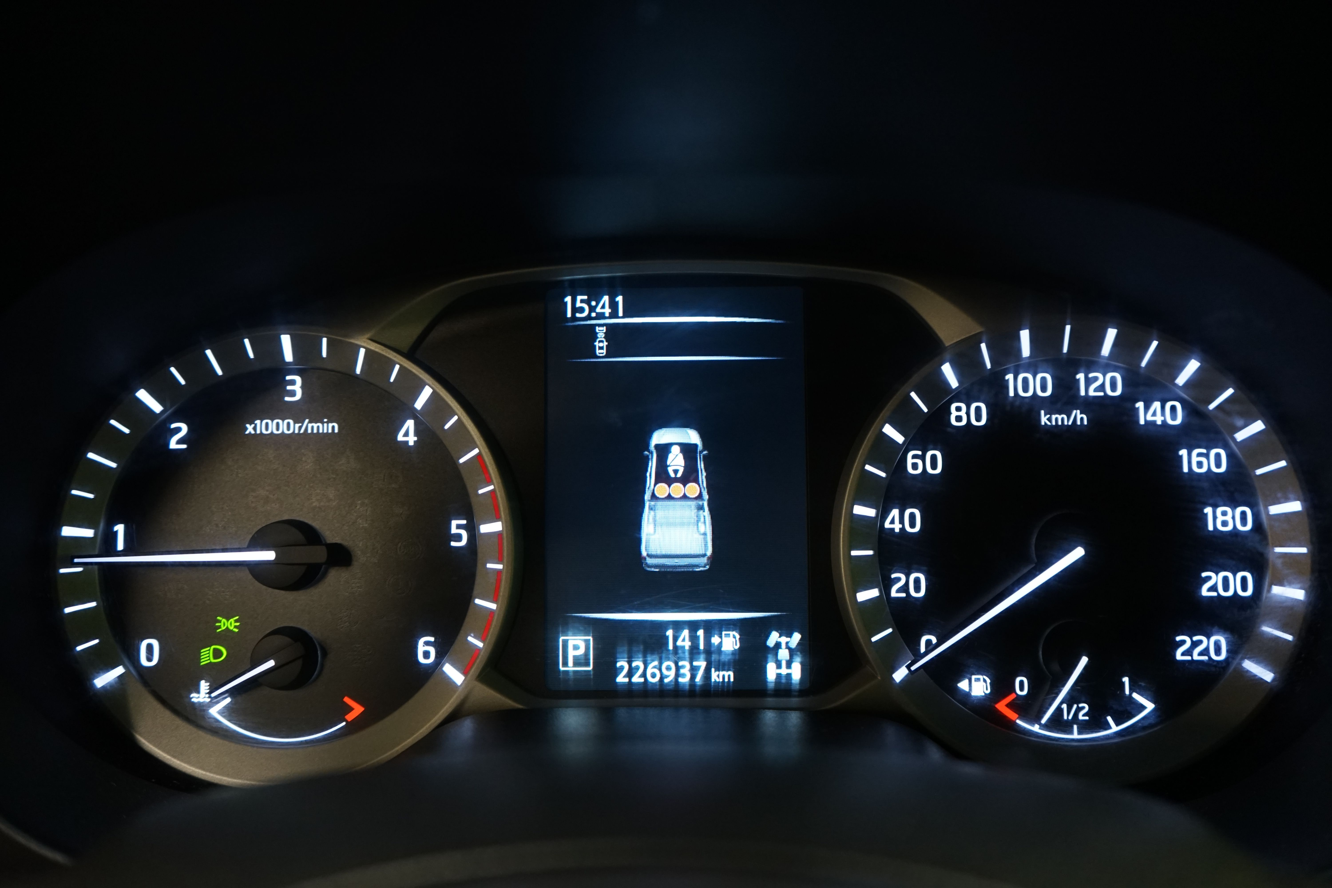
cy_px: 444
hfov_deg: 60.3
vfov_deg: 42.3
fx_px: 1147
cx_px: 666
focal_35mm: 31
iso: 1600
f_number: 4
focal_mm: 31
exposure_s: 1/60
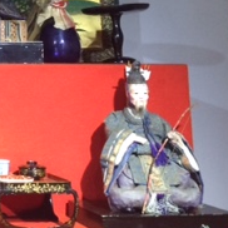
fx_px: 671
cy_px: -3
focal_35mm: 90
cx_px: -127
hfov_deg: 17.2
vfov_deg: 18.8
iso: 160
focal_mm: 4.15
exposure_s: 1/33
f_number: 2.2
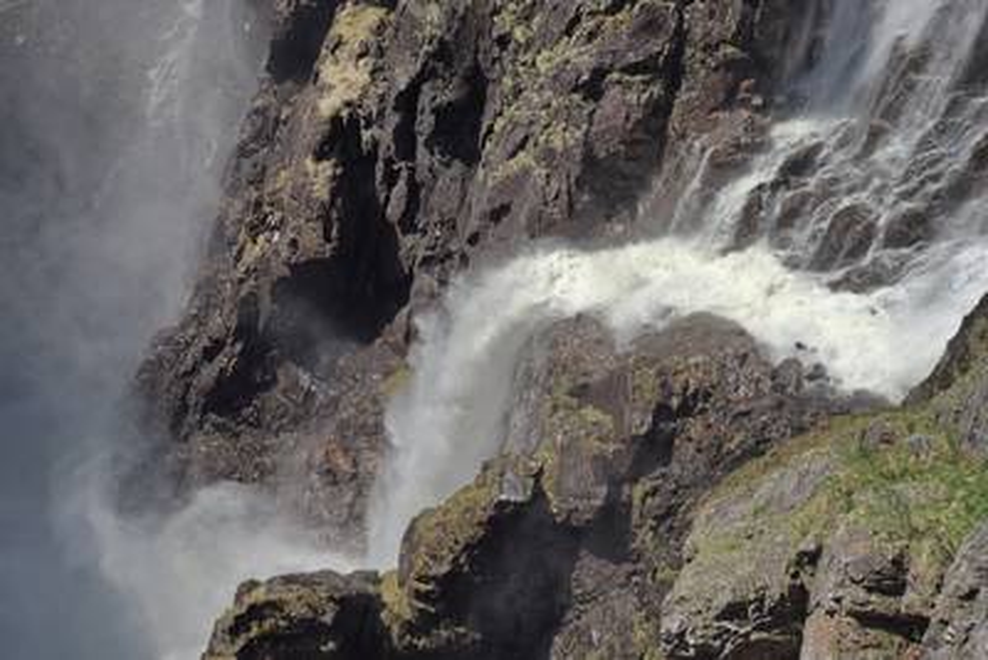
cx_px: 494
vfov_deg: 11.4
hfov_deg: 17.1
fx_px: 3294
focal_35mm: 120
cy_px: 330
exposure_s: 1/160
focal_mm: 120
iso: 100
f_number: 10
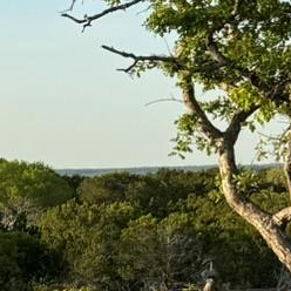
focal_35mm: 175
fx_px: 1664
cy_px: 394
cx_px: -621
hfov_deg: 8.3
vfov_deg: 9.8
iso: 80
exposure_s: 1/2169
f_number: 1.78
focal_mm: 6.76
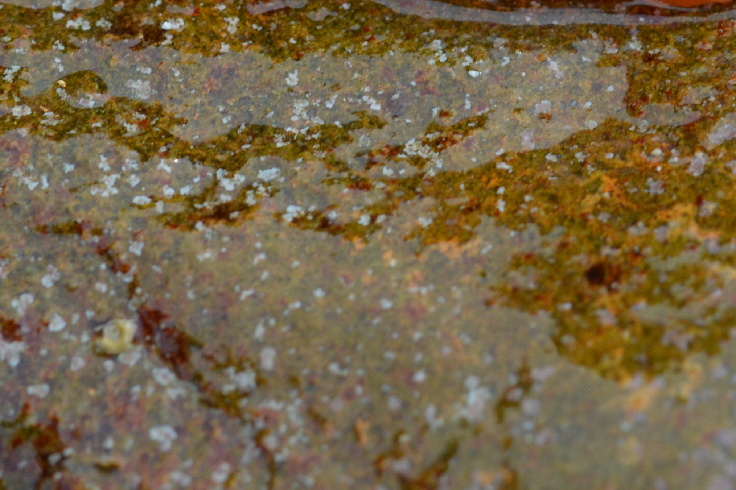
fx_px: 8176
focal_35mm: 400
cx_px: 645
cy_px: -223
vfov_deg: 3.4
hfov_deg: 5.1
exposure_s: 1/250
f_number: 8
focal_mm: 90
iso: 400
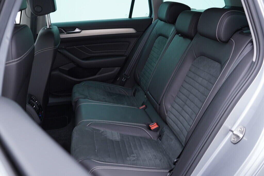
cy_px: 88
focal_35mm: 36
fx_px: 264
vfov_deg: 36.9
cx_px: 132
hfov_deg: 53.1
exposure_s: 1/40
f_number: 2.8
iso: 200
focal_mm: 24
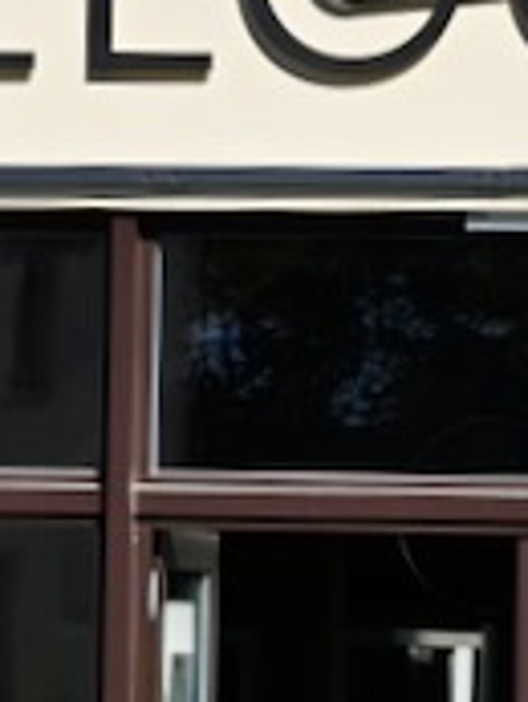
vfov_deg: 5.0
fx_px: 8064
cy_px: 649
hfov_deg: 3.8
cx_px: 264
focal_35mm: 397
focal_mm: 65
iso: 200
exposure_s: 1/200
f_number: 11
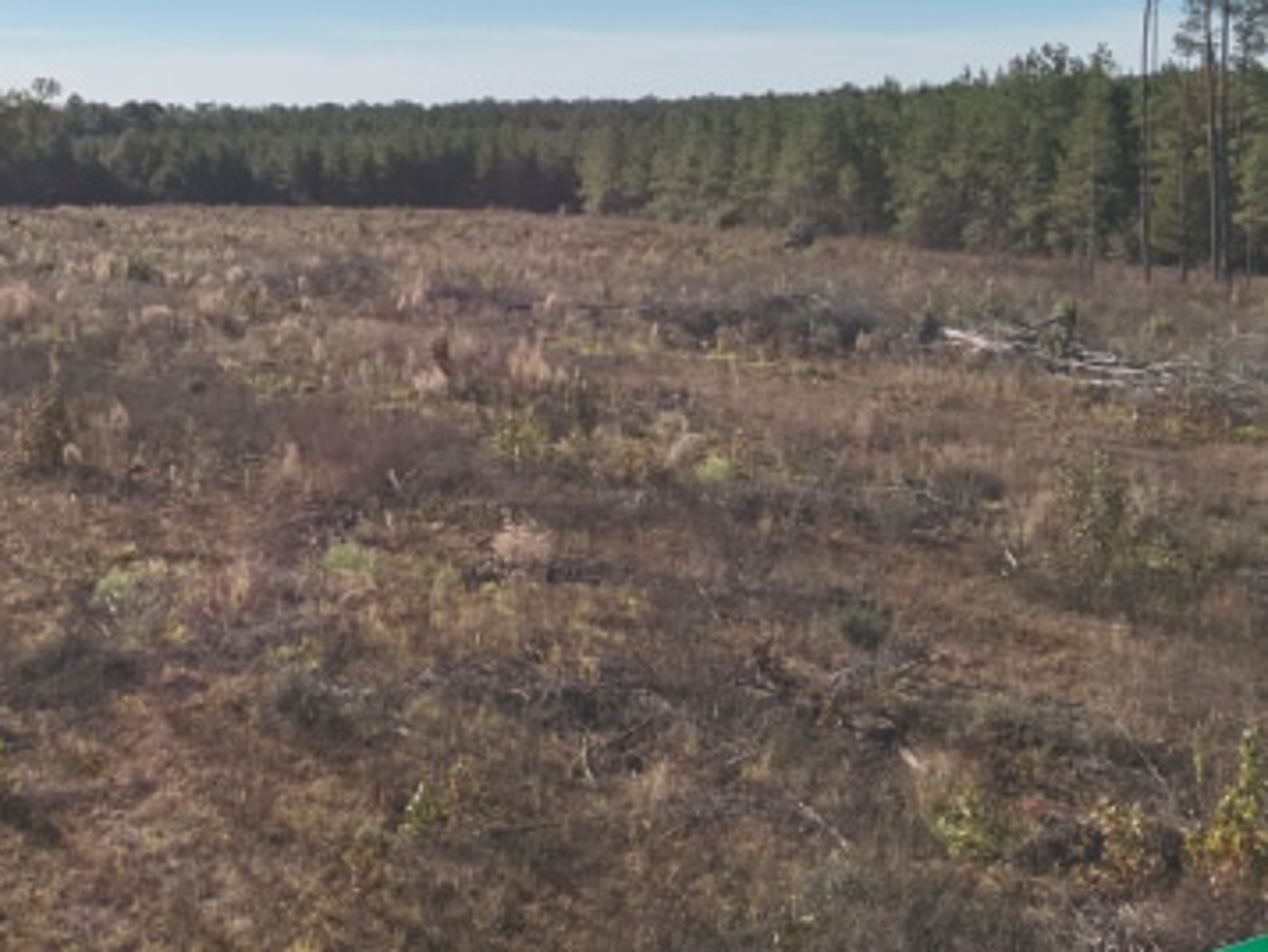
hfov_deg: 43.4
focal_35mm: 43
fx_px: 1576
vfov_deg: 33.2
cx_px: 458
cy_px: 298
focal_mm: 4.4
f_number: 2.8
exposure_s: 1/2000
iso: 110
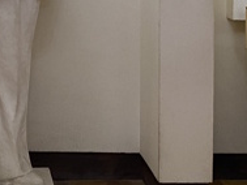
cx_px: -4
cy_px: -70
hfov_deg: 17.4
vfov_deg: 12.9
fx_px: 785
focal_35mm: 110
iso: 125
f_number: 1.8
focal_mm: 4.25
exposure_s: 1/50
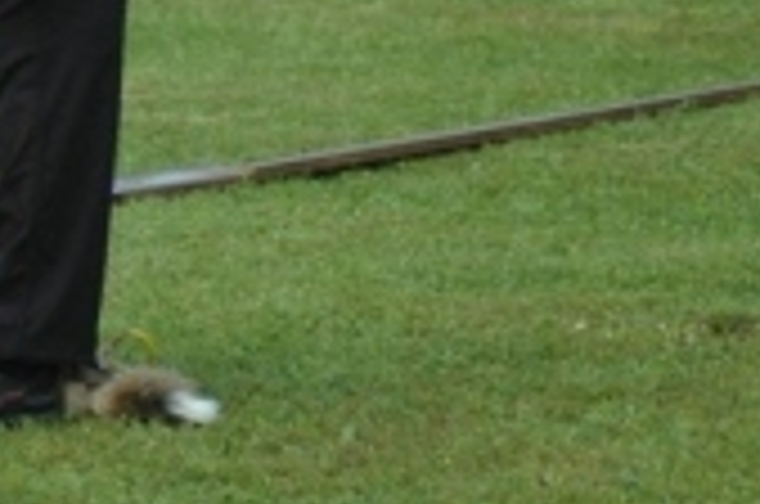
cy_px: -27
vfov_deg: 4.3
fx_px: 6701
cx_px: -121
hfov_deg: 6.5
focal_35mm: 318
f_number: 4.2
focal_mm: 80
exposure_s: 1/800
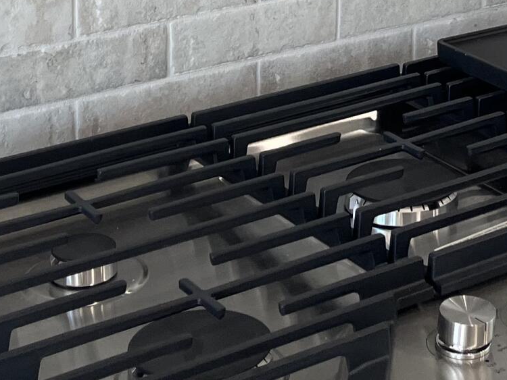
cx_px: 481
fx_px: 1524
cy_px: -221
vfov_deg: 13.3
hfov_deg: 18.5
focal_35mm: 104
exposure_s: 1/120
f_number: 1.6
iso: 100
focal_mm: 5.1
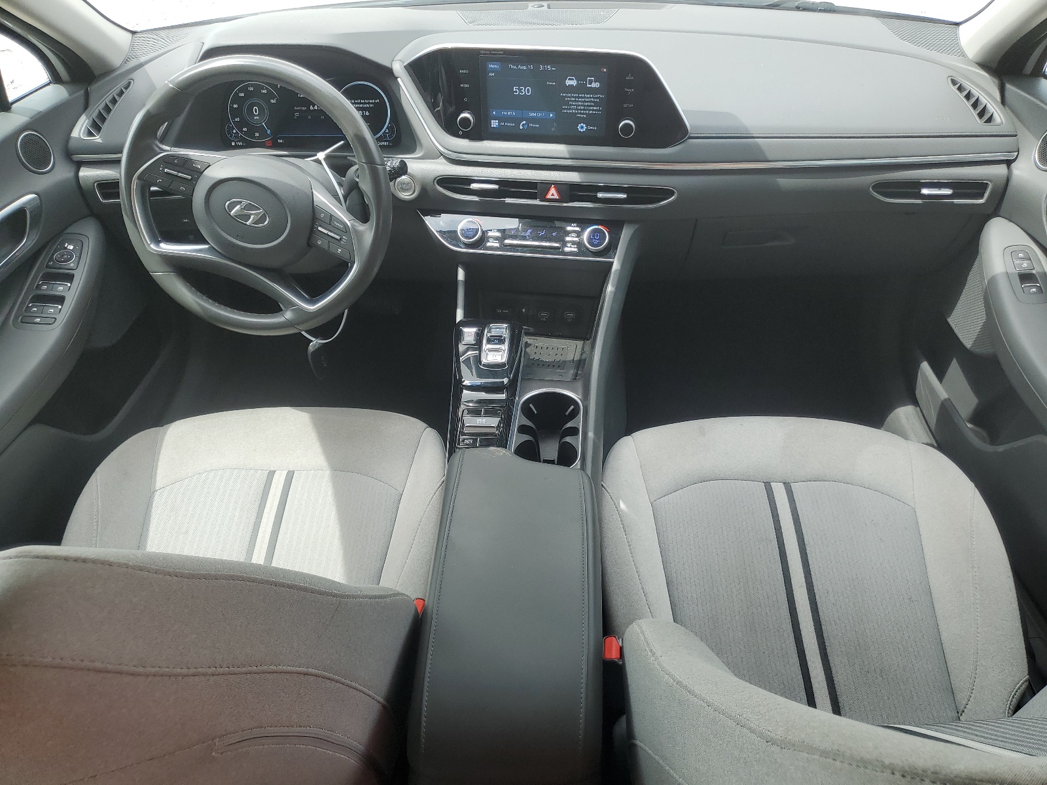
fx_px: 786
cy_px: 392
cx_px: 524
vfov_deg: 53.1
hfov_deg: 67.3
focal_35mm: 26
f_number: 1.5
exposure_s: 1/238
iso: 50
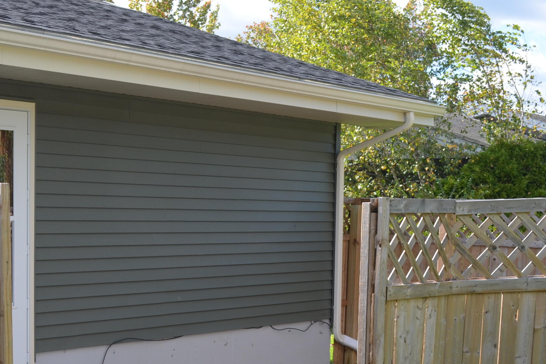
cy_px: 300
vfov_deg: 19.2
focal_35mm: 70
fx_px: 1062
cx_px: 115
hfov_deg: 28.3
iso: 200
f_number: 7.1
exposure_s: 1/200
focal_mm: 26
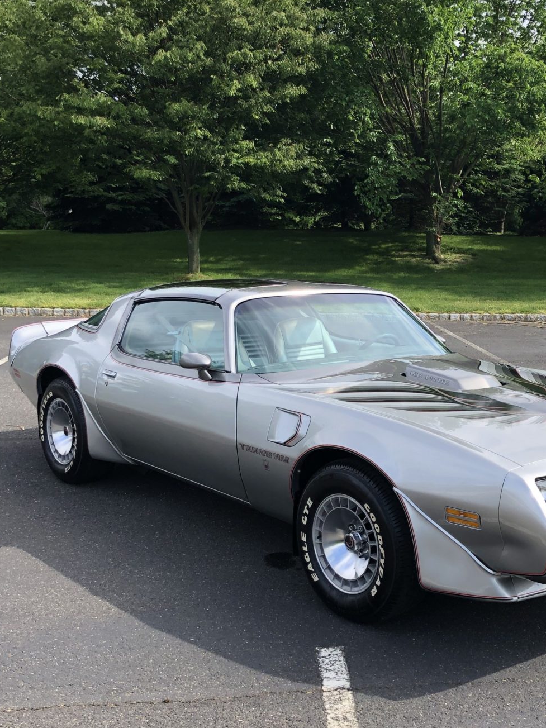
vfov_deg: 42.9
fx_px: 926
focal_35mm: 44
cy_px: 354
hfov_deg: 32.4
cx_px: 386
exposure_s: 1/796
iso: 20
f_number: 1.8
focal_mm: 4
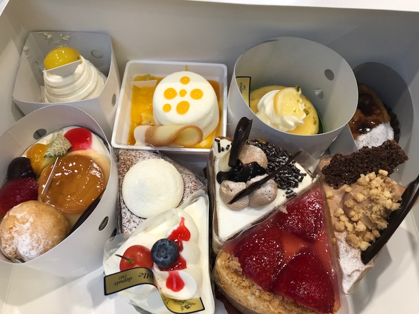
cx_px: 210
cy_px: 157
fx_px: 339
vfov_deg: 49.7
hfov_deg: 63.4
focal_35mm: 28
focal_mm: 3.99
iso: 20
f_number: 1.8
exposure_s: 1/66
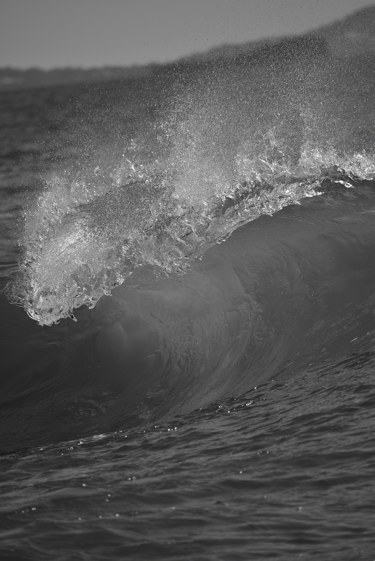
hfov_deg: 3.1
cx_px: 188
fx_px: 7016
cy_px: 280
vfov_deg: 4.6
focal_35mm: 450
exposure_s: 1/1000
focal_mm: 300
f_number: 6.3
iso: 100
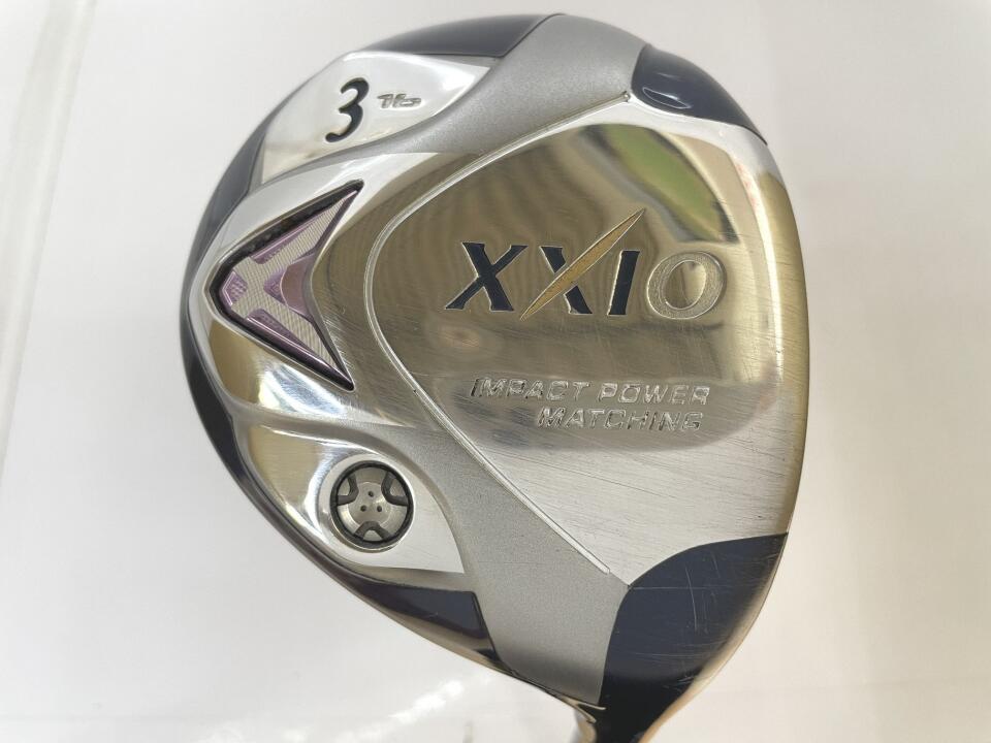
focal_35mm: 26
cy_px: 372
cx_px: 496
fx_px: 744
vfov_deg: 53.1
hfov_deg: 67.3
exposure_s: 1/60
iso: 80
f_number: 1.6
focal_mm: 4.2
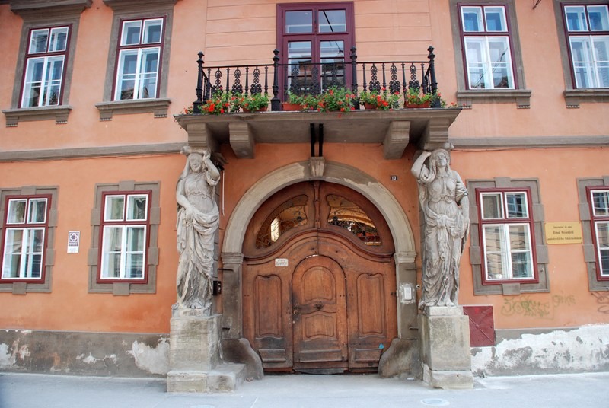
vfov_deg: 48.1
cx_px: 304
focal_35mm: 27
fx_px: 457
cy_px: 204
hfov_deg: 67.3
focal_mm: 18
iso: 400
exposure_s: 1/100
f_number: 5
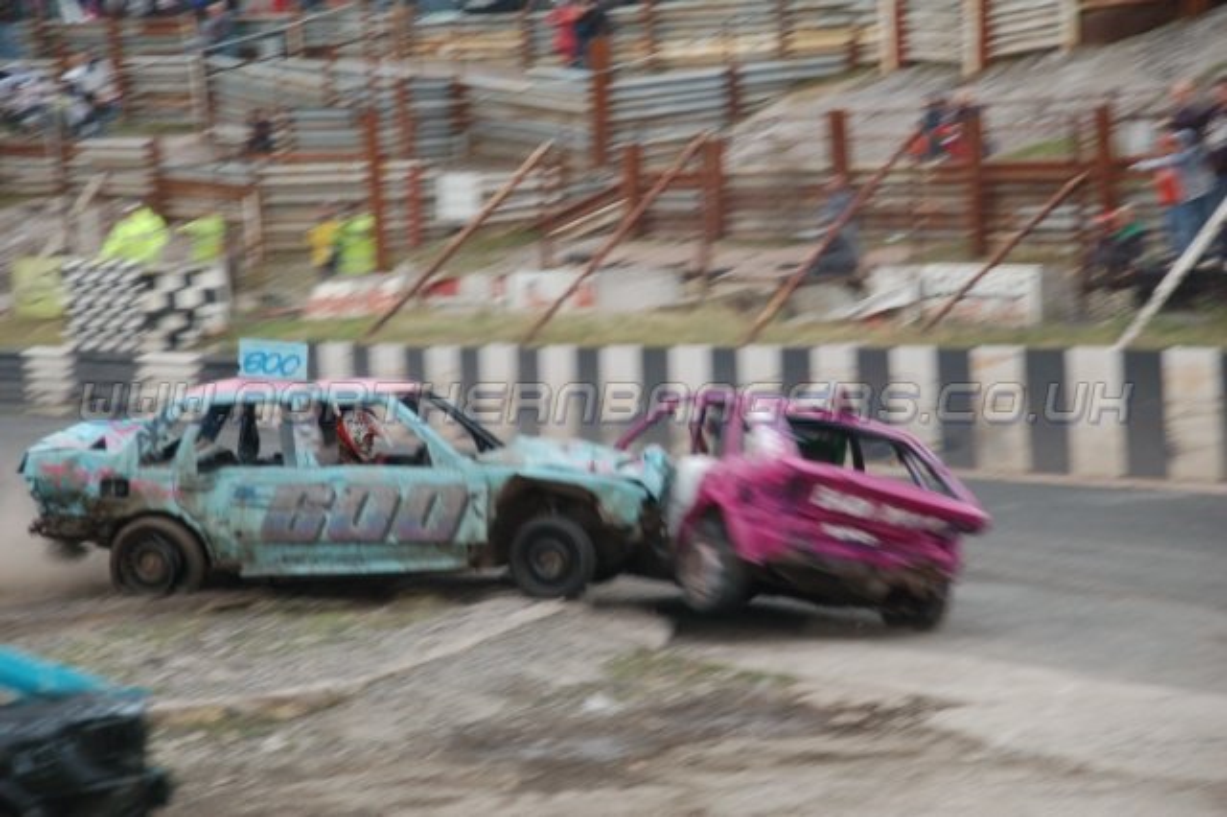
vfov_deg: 11.7
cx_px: 614
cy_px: 408
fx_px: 3986
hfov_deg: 17.5
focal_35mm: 117
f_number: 5.6
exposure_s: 1/30
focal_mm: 78
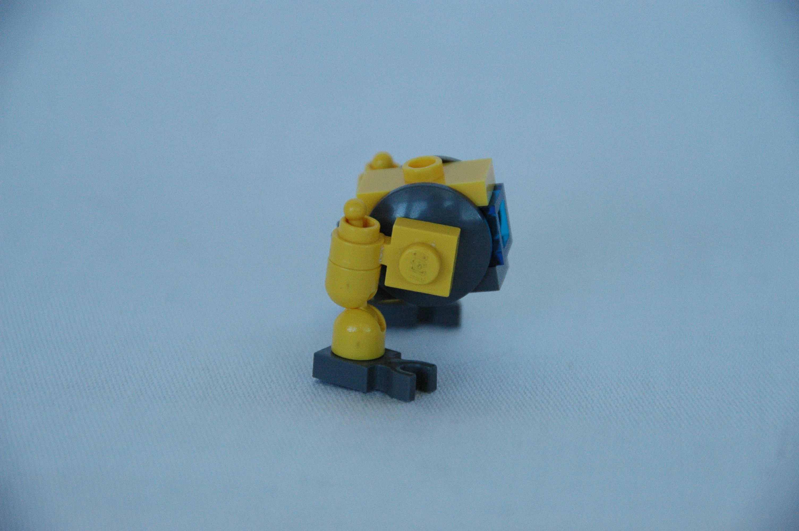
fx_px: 6652
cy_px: 266
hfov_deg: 6.9
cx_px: 400
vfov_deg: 4.6
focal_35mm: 300
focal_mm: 200
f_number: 5.6
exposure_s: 1/125
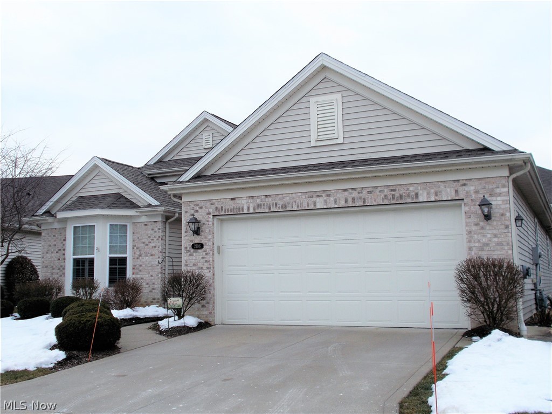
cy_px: 207
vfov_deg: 36.8
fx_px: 622
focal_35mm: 39
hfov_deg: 47.9
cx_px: 276
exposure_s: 1/125
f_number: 9.8
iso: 80
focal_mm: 6.9
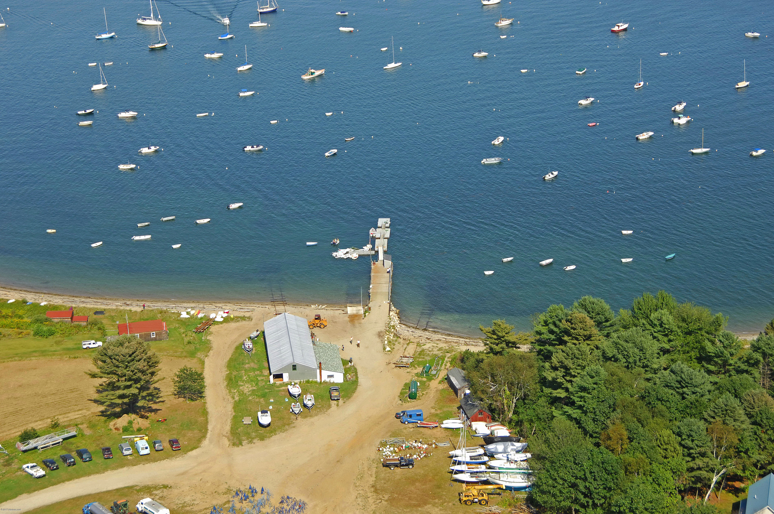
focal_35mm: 72
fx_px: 1546
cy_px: 257
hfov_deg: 28.1
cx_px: 387
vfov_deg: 18.9
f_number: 7.1
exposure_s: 1/1000
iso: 400
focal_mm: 48
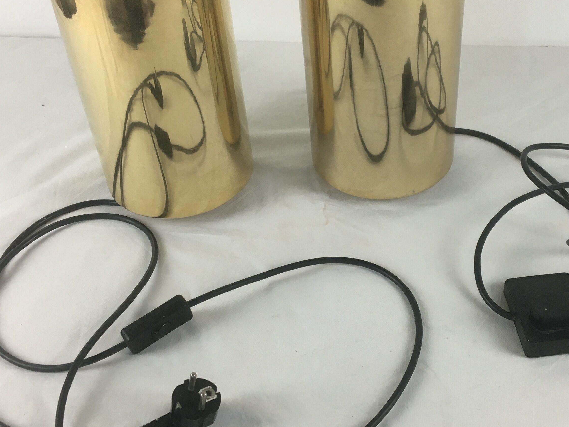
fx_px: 838
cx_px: 351
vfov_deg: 28.6
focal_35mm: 51
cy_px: 205
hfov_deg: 37.3
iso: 25
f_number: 2.2
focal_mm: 4.15
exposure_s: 1/33
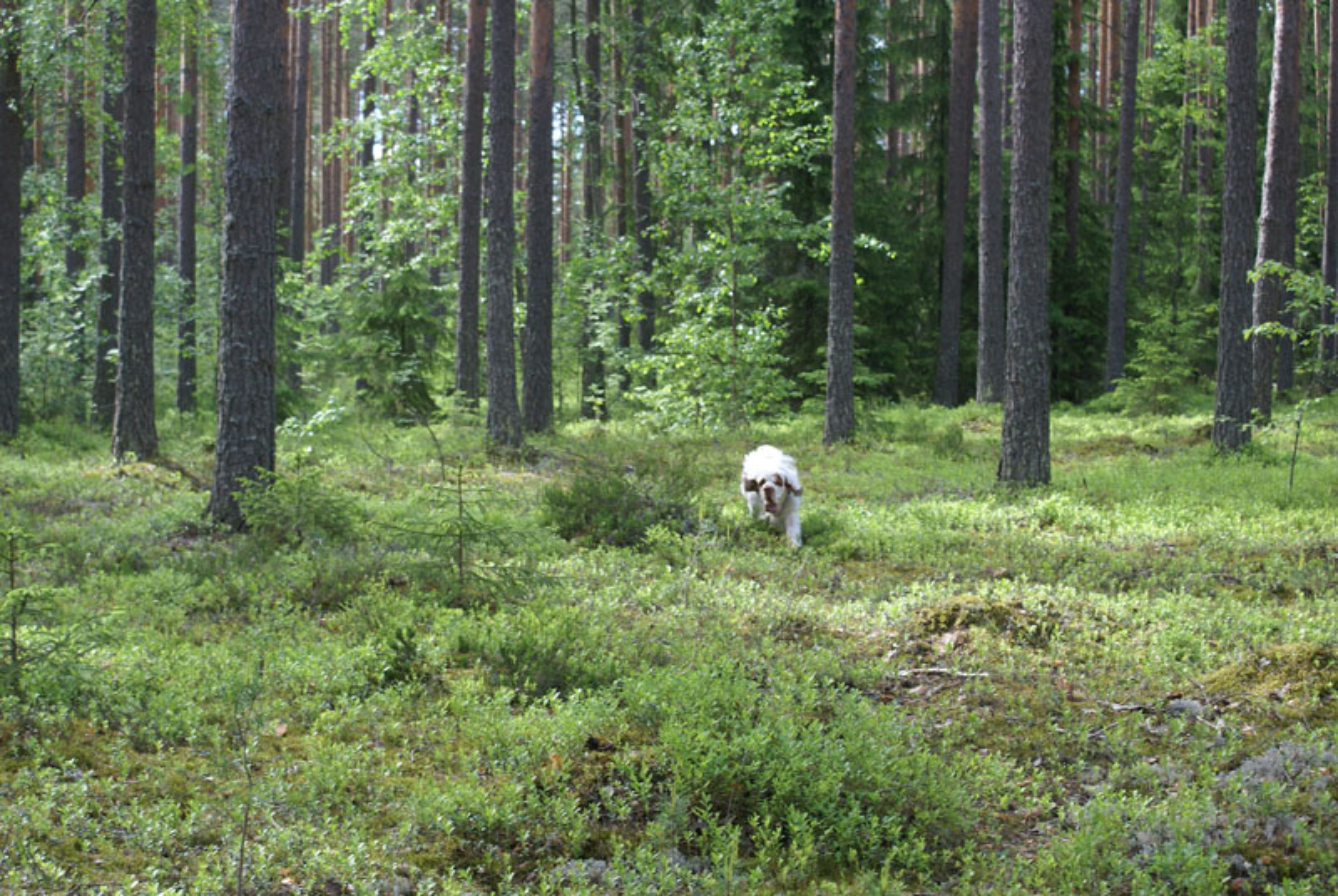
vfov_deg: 20.2
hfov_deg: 29.8
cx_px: 669
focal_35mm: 68
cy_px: 448
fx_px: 2512
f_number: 5.6
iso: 200
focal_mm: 45
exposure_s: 1/80
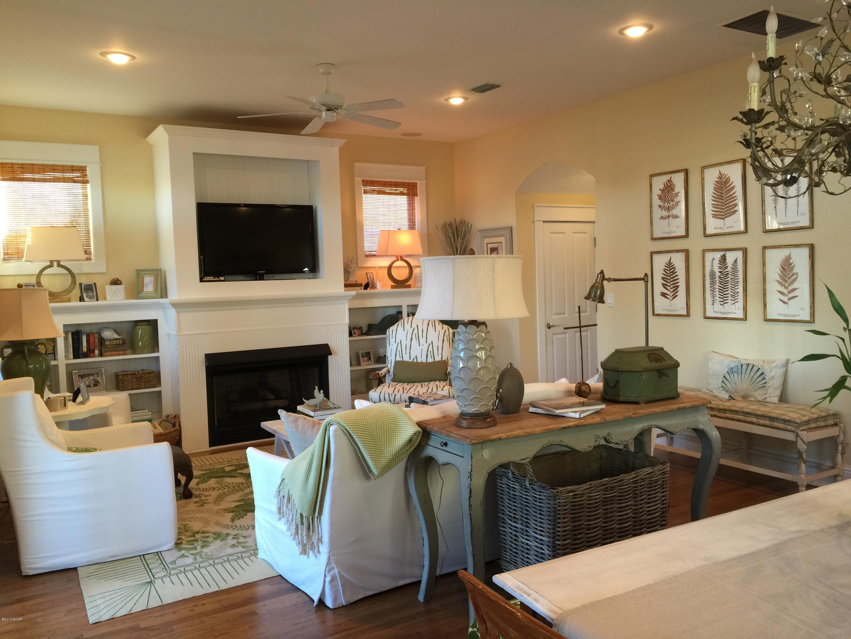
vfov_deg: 48.2
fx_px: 713
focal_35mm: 29
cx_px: 426
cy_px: 320
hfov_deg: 61.7
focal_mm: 4.15
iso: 40
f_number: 2.2
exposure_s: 1/15
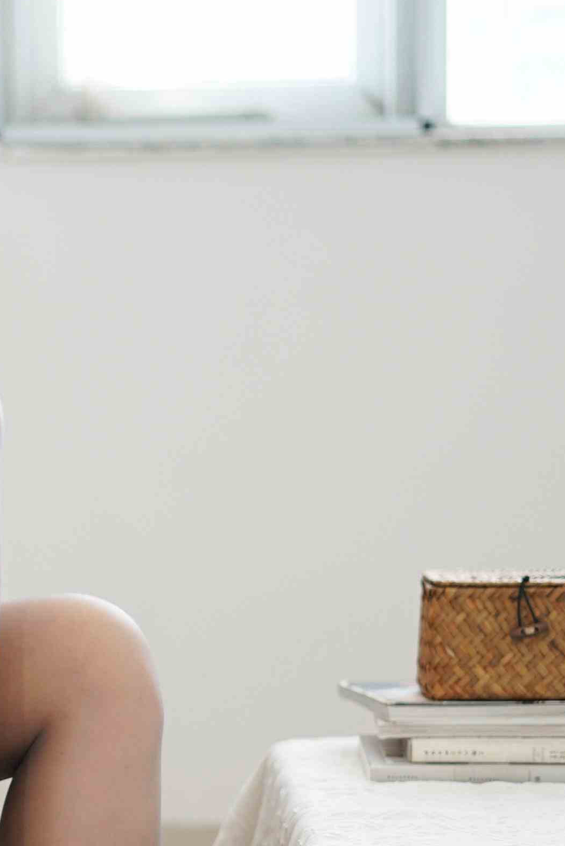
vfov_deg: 15.1
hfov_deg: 10.0
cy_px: 635
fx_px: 3173
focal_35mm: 135
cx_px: -121
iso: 250
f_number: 1.8
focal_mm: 50
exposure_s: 1/30
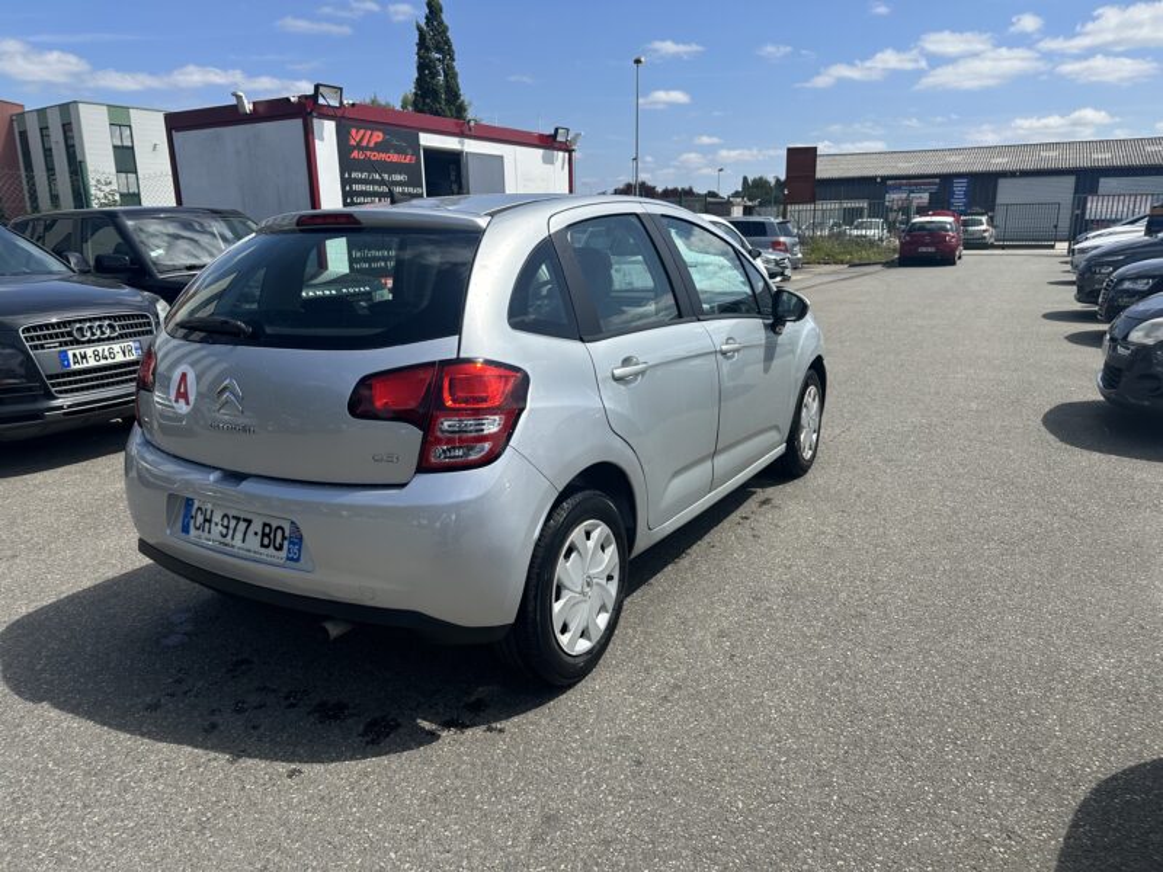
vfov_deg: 56.8
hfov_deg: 71.6
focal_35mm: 24
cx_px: 582
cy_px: 436
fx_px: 806
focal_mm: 6.86
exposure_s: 1/5525
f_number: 1.78
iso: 80
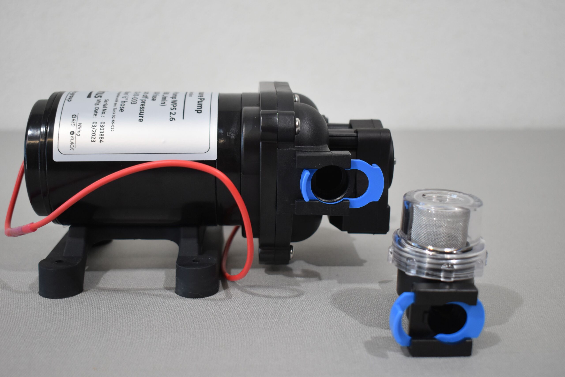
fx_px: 730
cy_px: 188
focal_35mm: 46
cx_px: 282
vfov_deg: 28.9
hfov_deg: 42.3
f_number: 4.2
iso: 800
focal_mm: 31
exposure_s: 1/200
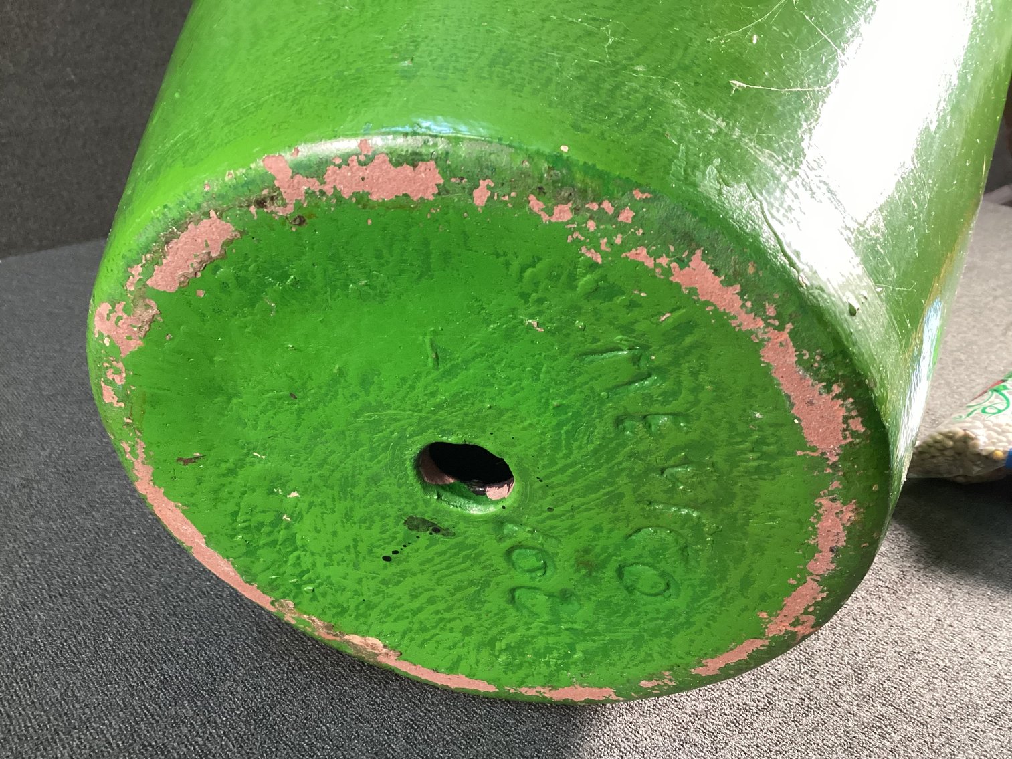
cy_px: 380
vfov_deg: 45.4
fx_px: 906
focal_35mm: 31
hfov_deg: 58.3
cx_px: 506
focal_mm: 3.3
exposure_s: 1/60
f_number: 2.4
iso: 250
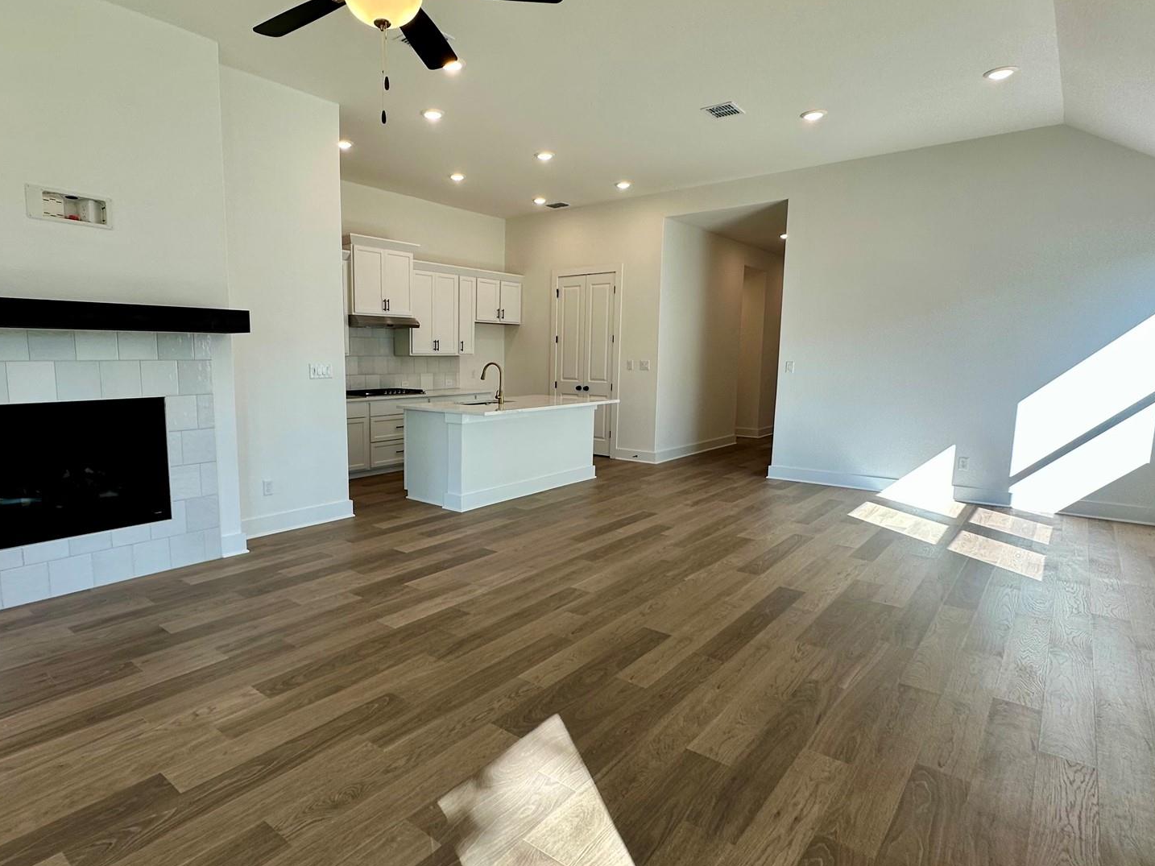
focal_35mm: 20
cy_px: 444
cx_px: 480
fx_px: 667
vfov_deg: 65.9
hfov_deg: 81.1
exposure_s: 1/120
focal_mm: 2.22
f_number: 2.2
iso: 64
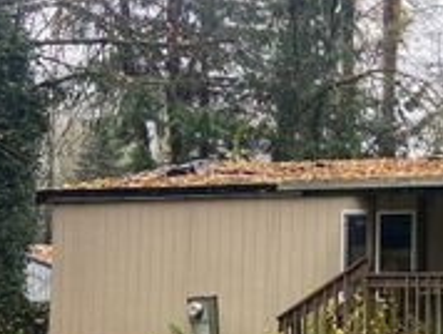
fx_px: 935
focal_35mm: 73
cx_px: 528
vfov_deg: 20.1
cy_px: 241
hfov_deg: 24.3
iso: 64
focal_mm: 4.25
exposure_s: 1/122
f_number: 1.8
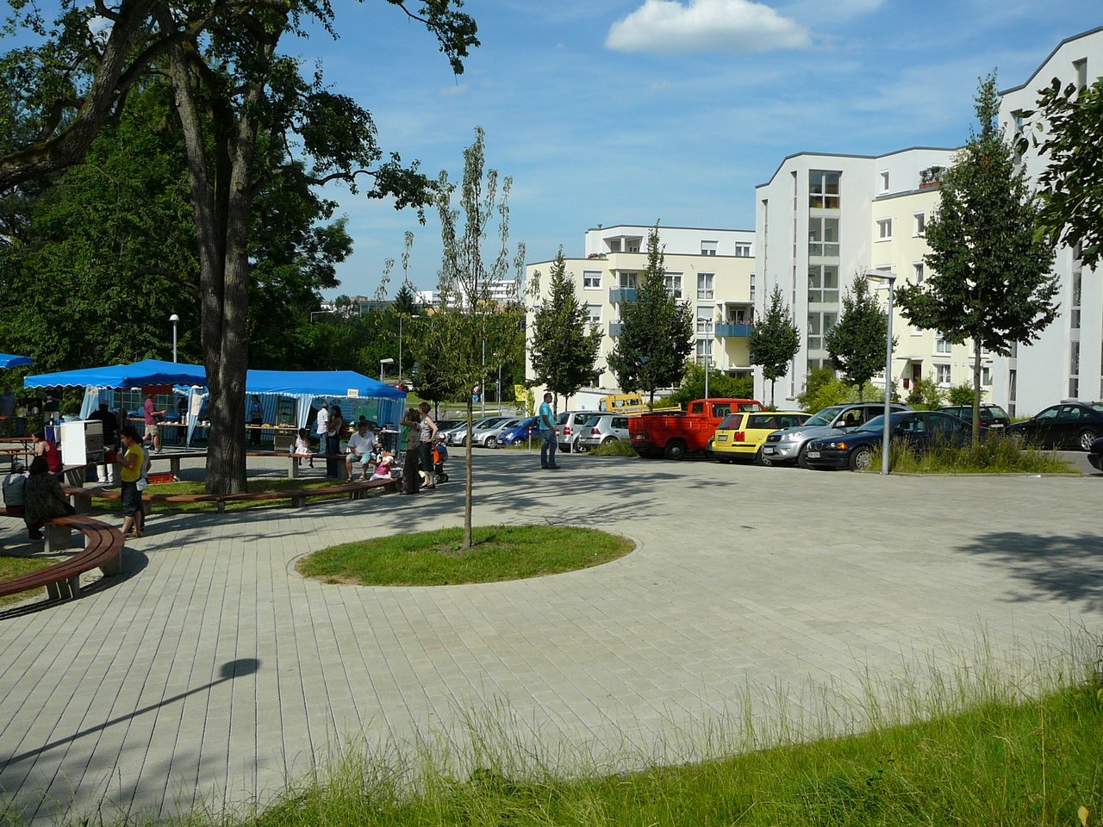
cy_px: 414
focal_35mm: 35
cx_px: 552
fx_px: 1115
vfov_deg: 40.7
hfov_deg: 52.6
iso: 80
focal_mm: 5.2
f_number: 5
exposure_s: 1/640
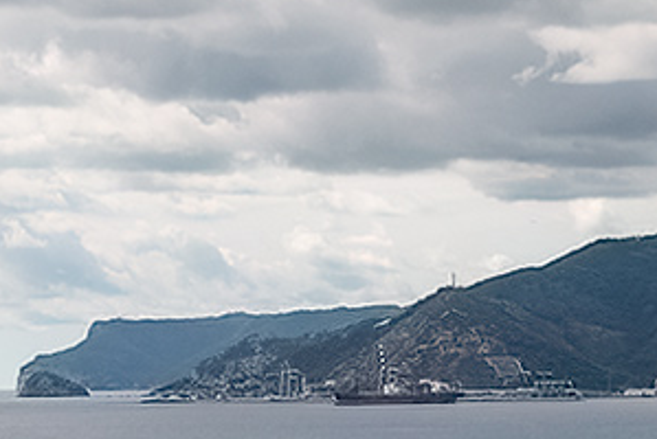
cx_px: 281
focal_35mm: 182
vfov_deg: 7.5
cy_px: 387
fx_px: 3325
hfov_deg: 11.3
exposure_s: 1/400
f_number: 14
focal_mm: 32
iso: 280
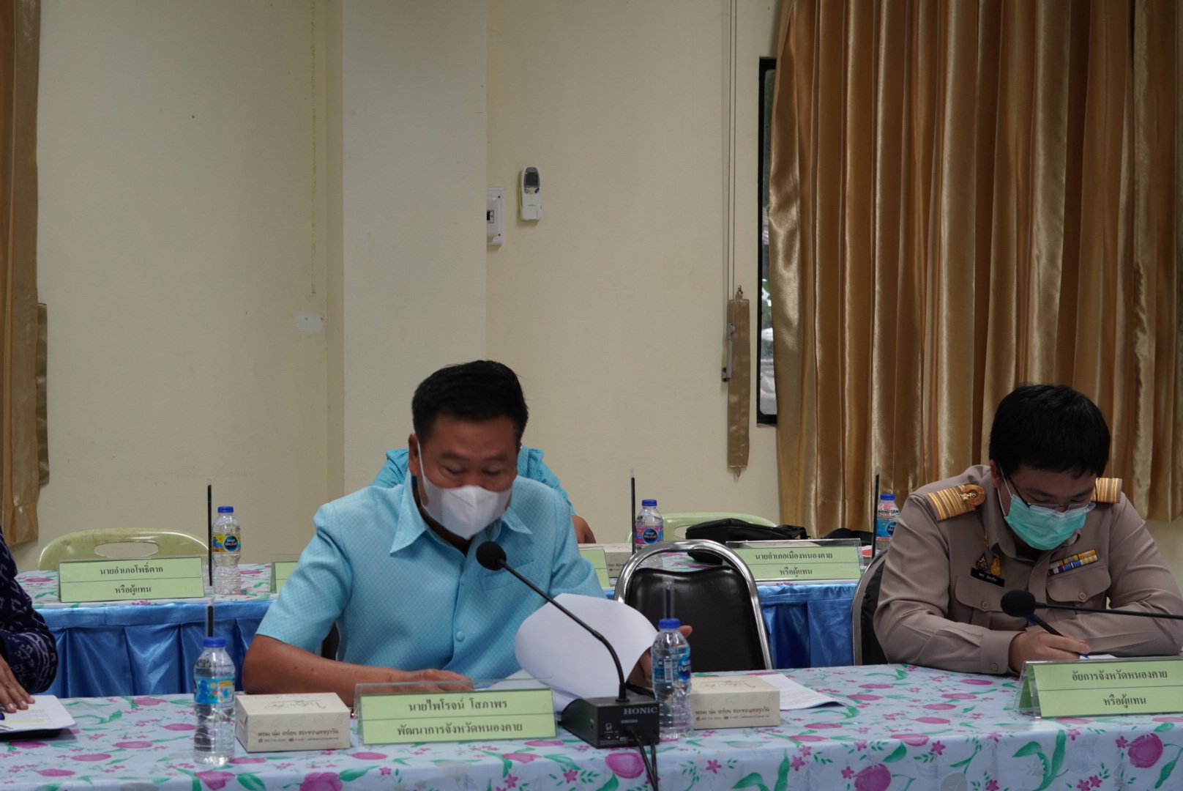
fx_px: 2466
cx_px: 592
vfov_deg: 18.2
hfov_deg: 27.0
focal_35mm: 75
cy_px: 396
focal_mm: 50
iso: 400
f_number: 5.6
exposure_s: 1/30
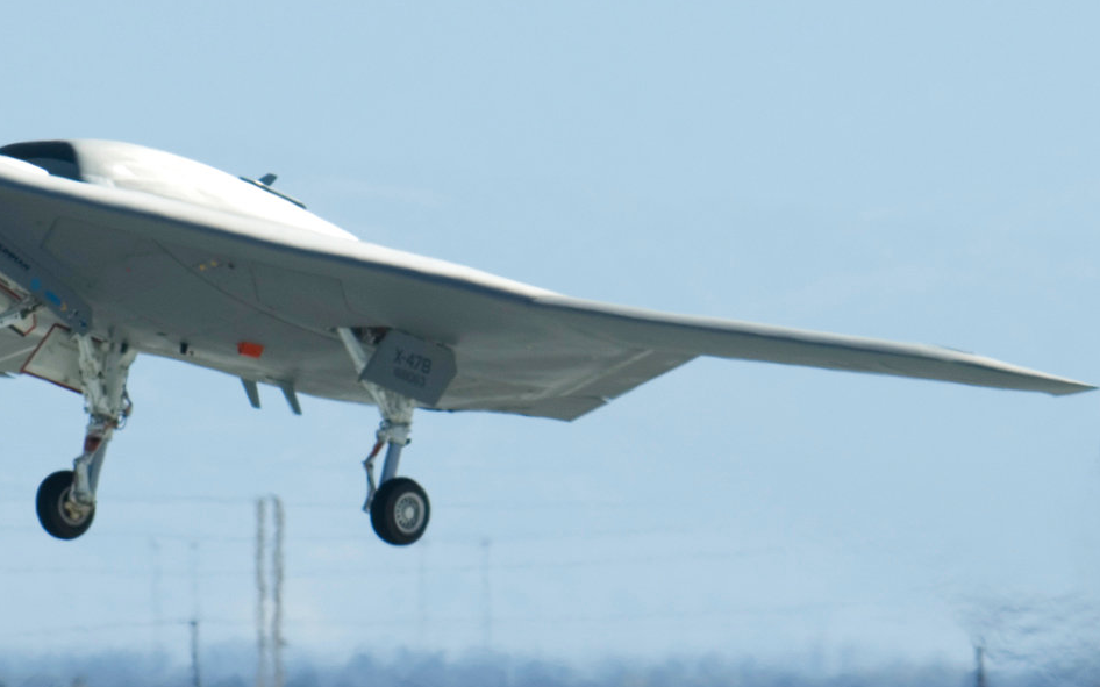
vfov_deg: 0.6
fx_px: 60999
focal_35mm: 2035
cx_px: 444
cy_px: 353
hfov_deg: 1.0
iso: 100
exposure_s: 1/1000
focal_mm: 600
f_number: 5
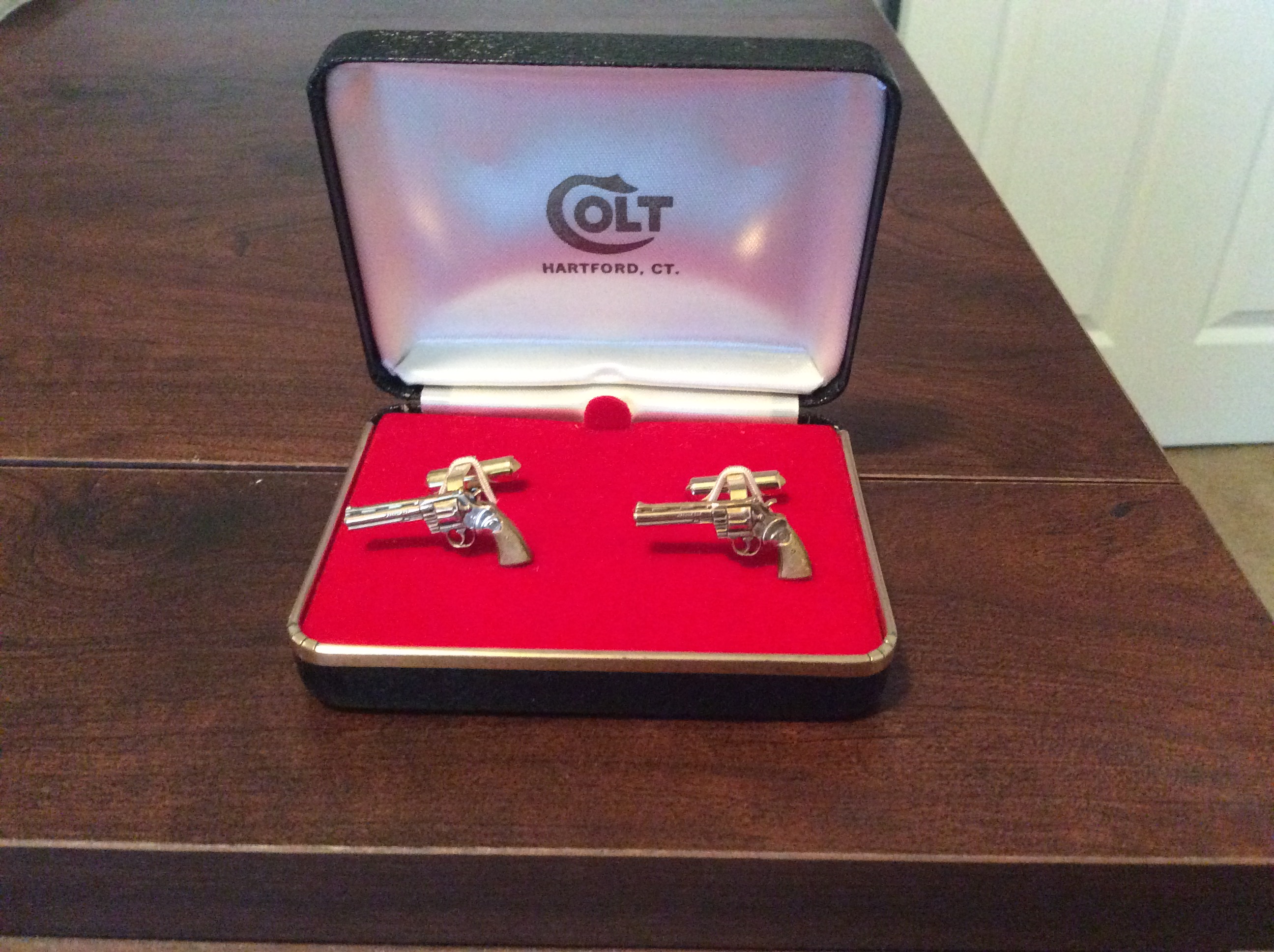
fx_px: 1176
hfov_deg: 56.9
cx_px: 637
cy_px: 476
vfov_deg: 44.1
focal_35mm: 32
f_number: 2.4
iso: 500
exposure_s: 1/15
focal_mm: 3.3
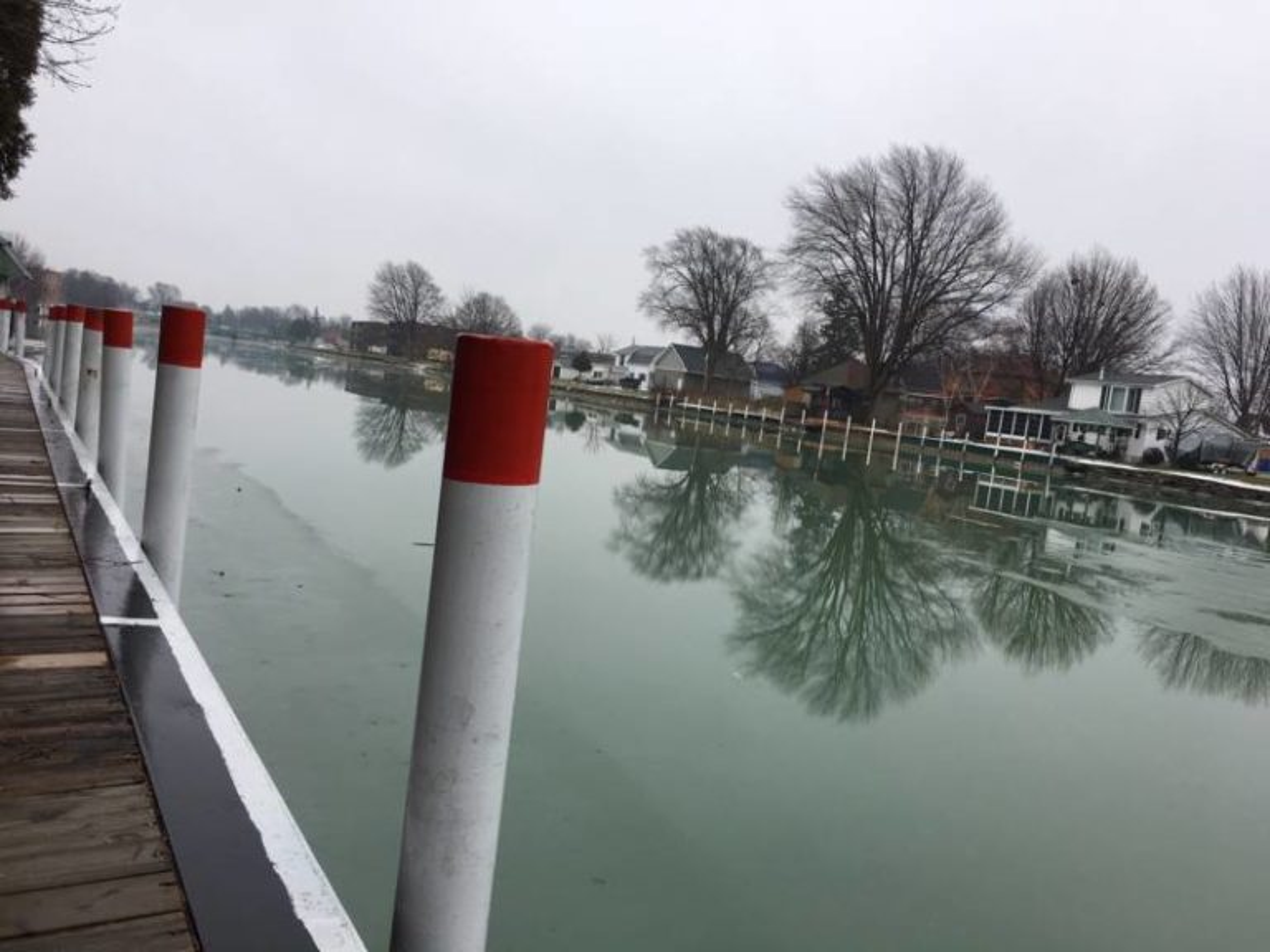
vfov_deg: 48.2
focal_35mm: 29
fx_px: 1064
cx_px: 635
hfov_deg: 61.7
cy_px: 476
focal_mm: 4.15
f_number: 2.2
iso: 25
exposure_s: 1/379
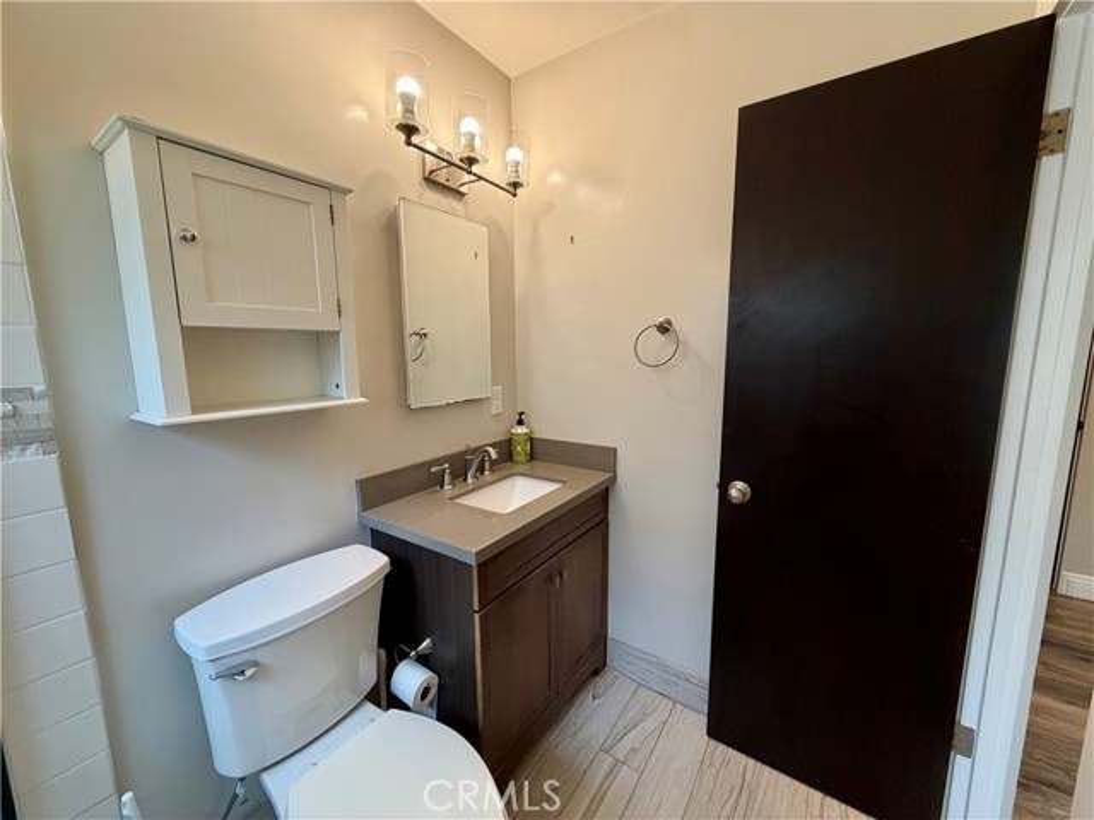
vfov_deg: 85.7
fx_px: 442
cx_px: 547
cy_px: 410
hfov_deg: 102.1
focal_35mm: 14
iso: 250
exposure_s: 1/120
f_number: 2.2
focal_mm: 2.22
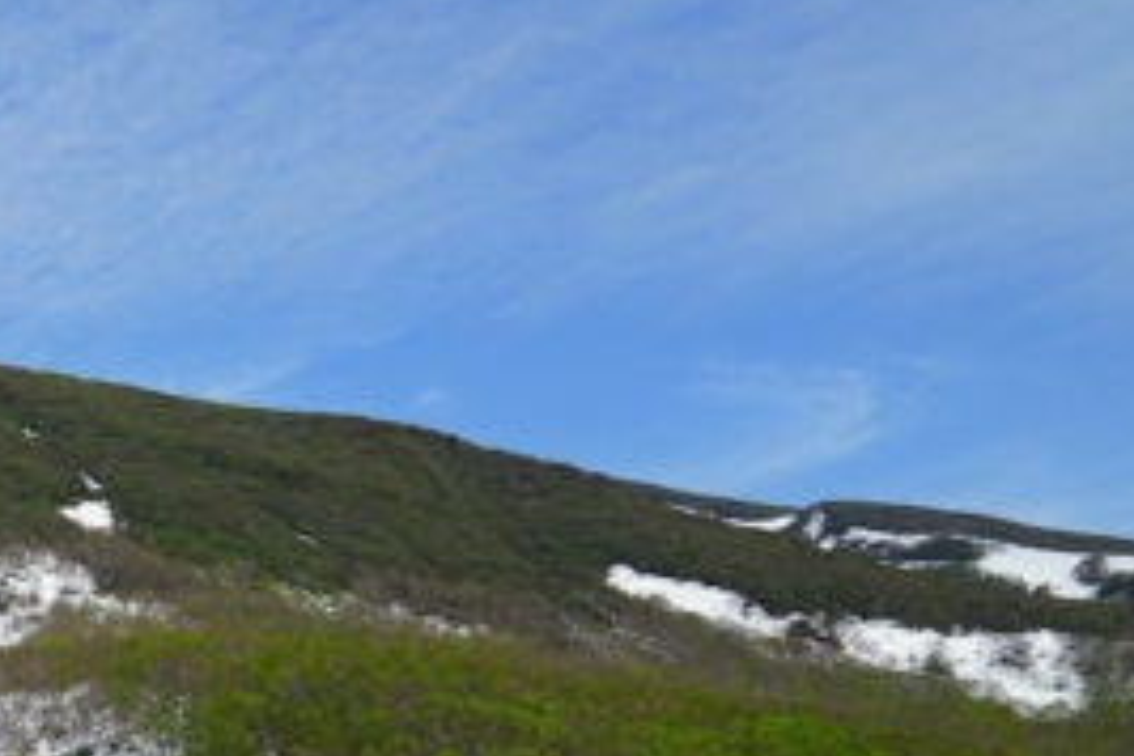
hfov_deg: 23.7
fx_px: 2268
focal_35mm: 72
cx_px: -454
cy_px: 977
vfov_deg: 17.7
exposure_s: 1/200
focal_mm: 24
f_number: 11
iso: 100
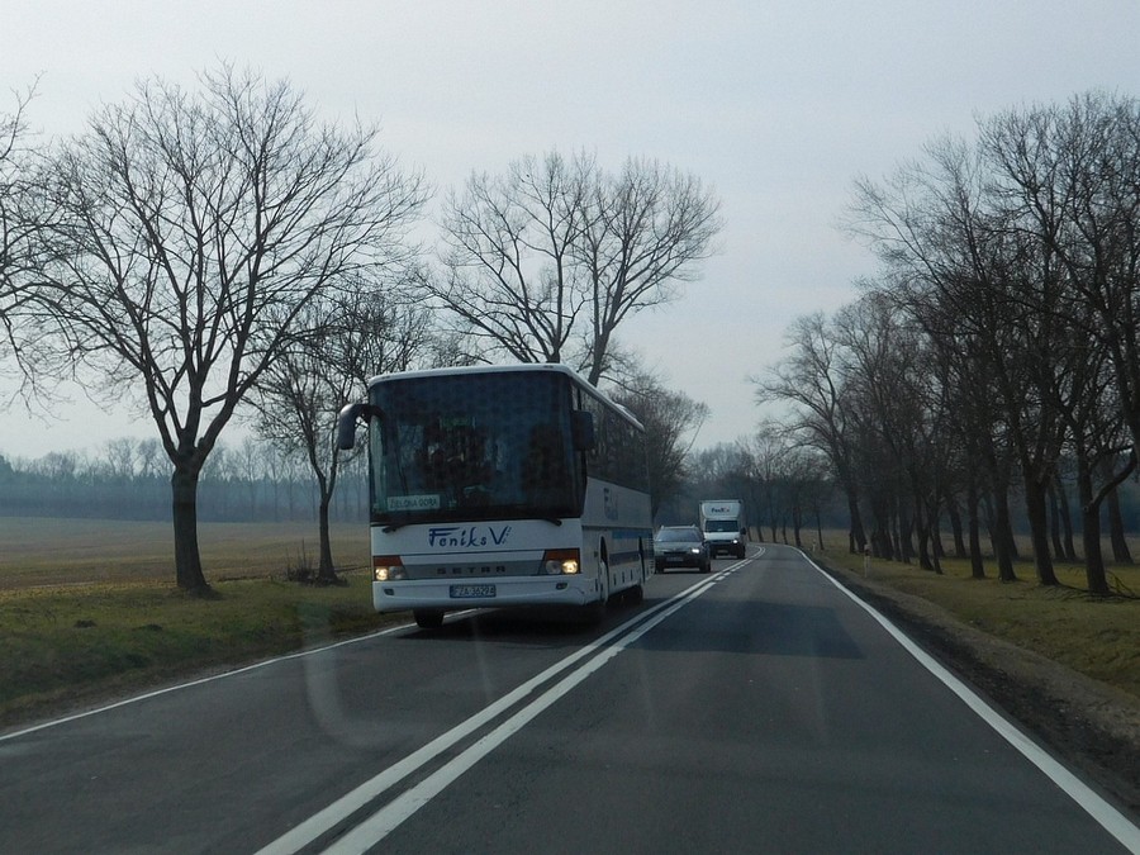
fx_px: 1317
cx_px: 570
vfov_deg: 36.0
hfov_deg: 46.8
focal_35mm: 40
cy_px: 428
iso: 125
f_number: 7.8
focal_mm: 7.1
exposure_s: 1/400
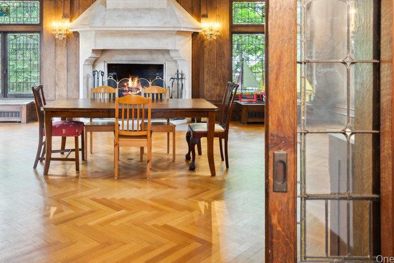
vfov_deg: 37.9
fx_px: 372
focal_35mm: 34
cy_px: 64
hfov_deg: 54.7
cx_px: 133
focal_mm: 22
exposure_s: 1/80
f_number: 4.5
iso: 2000
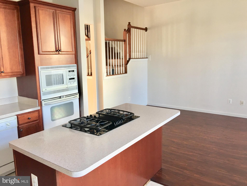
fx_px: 207
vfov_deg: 48.2
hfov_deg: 61.7
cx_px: 124
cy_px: 93
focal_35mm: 29
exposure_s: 1/15
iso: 25
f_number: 2.2
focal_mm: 4.15
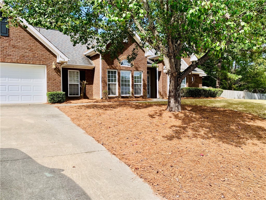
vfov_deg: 53.1
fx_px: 200
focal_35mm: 26
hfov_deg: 67.3
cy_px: 100
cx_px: 133
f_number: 1.8
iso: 25
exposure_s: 1/1149
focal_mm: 4.25
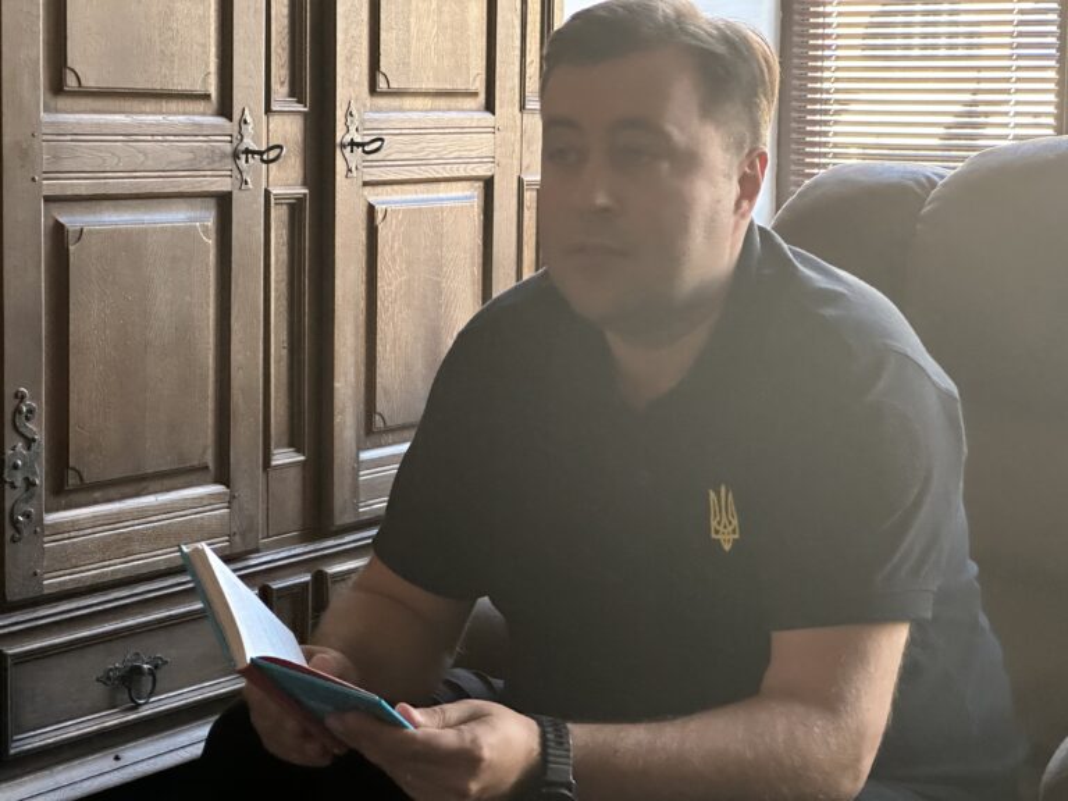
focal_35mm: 77
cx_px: 534
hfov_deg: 25.3
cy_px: 400
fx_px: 2376
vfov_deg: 19.1
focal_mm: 9
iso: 500
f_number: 2.8
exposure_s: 1/60
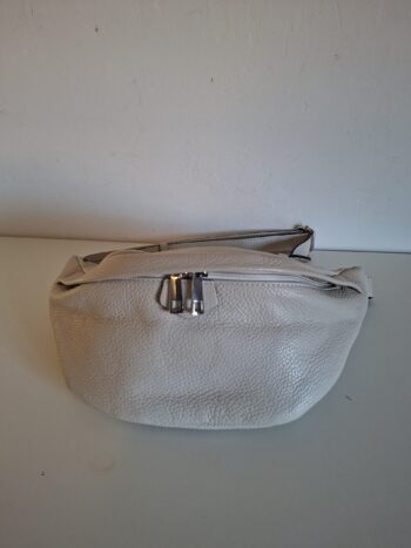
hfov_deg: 58.9
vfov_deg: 73.9
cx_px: 206
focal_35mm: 23
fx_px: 364
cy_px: 274
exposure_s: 1/100
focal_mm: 5.54
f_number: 1.8
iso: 250
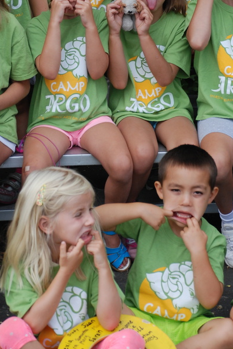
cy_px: 45
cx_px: 167
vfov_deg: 12.1
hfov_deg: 8.1
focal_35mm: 169
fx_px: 1637
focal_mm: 62
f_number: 5.3
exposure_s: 1/500
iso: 200
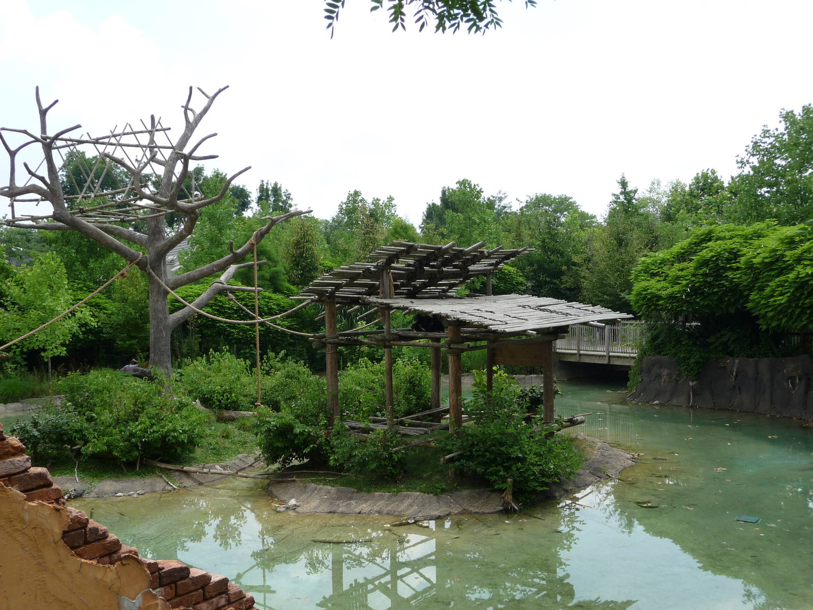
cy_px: 305
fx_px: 939
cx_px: 406
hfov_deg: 46.8
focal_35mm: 40
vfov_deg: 36.0
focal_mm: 6.7
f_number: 3.9
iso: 100
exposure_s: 1/500
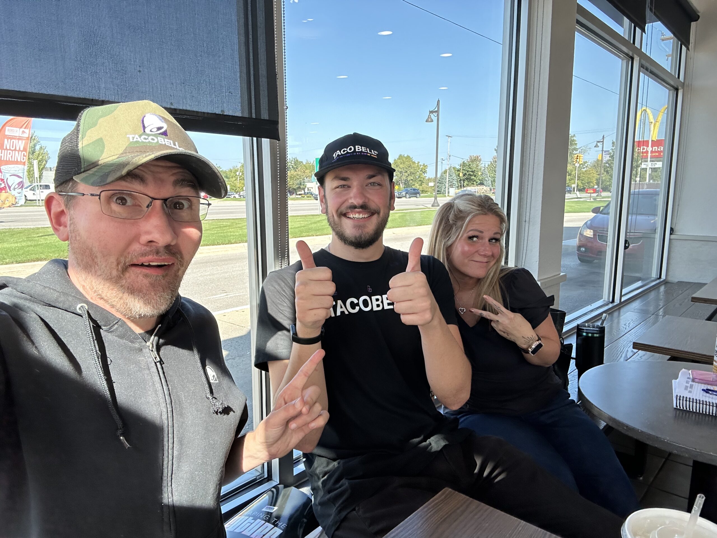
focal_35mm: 23
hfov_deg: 73.9
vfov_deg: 58.9
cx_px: 358
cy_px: 269
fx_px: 476
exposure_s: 1/215
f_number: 1.9
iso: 25
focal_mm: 2.69
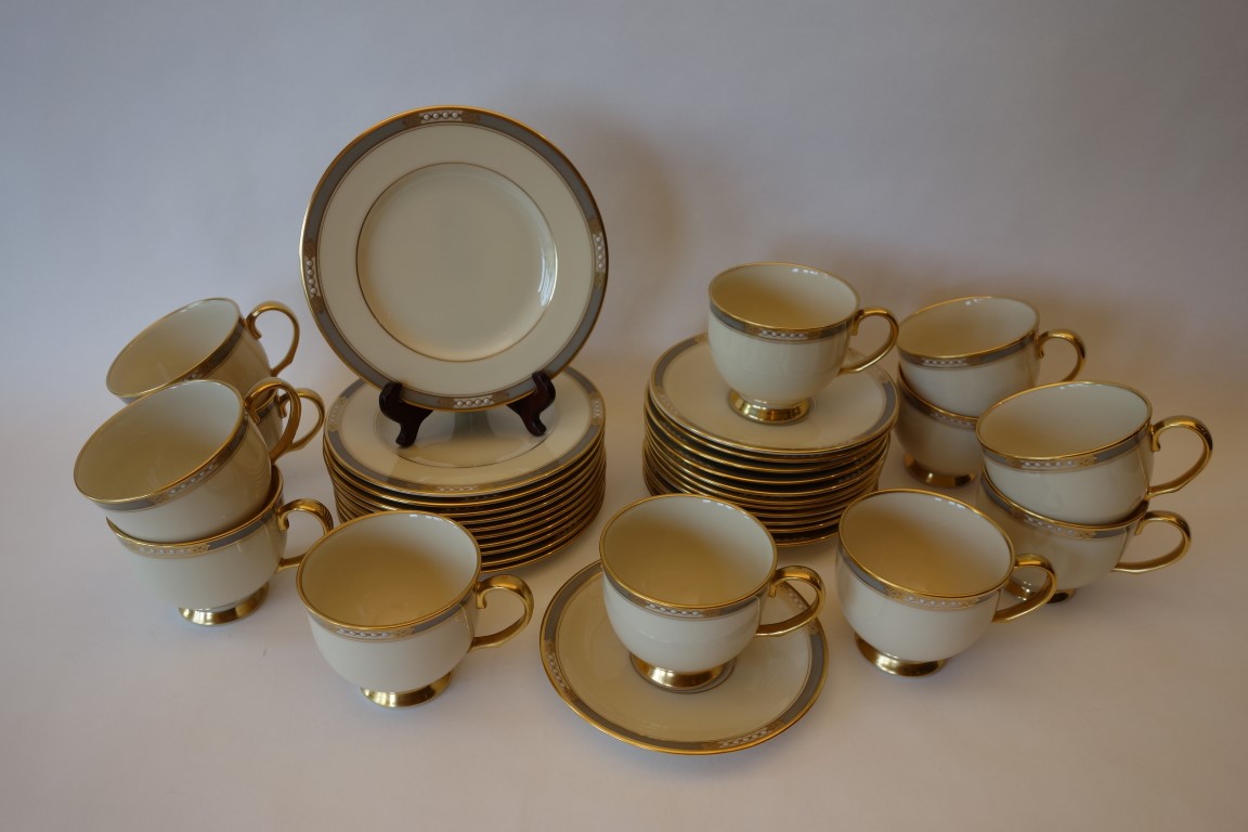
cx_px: 624
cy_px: 416
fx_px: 971
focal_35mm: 28
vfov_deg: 46.4
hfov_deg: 65.5
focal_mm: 10.4
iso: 125
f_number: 3.2
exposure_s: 1/100
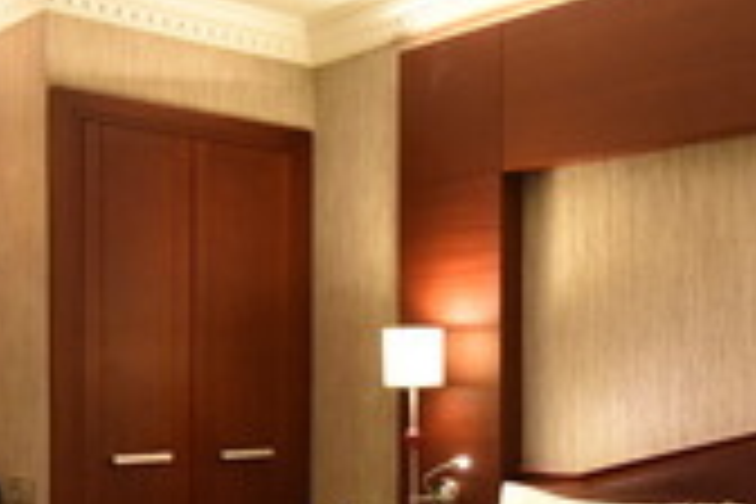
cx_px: 504
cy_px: 394
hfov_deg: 34.7
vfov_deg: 23.5
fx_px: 1197
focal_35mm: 57
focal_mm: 12
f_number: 4.5
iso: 2500
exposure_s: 1/80
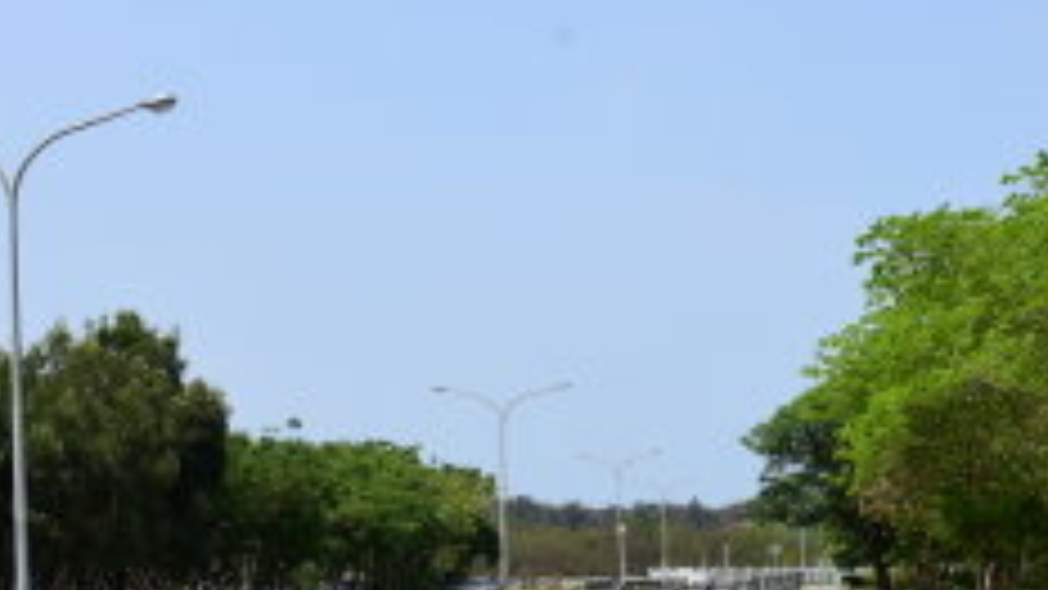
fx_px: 1917
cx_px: 639
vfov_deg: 17.0
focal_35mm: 69
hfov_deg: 30.5
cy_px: 617
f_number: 8
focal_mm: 30
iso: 100
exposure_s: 1/250
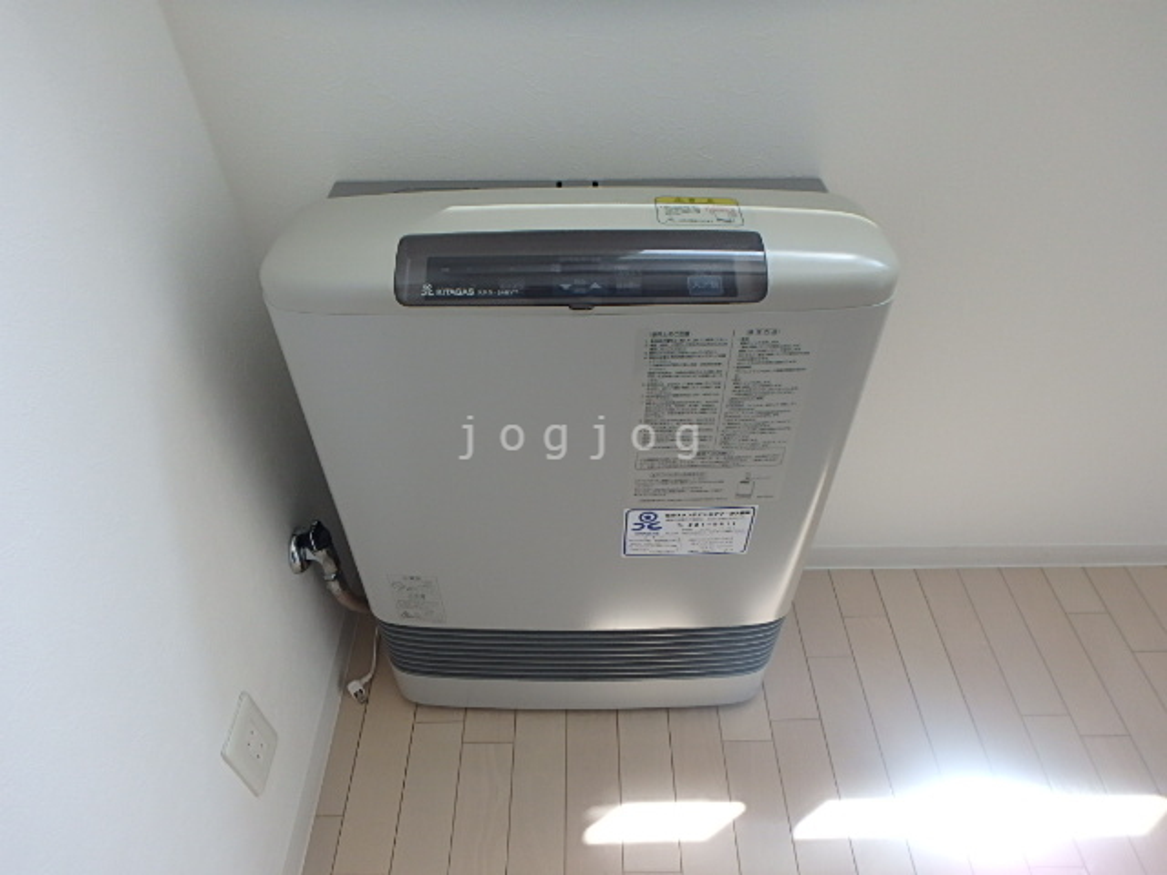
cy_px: 438
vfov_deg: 63.4
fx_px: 708
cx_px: 584
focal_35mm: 21
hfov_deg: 79.0
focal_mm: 3.7
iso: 200
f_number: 3.5
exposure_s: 1/50
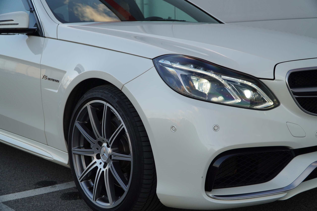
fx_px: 423
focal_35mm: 48
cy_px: 106
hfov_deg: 41.1
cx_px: 158
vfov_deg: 28.1
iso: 100
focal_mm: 32
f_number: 4.5
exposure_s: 1/80
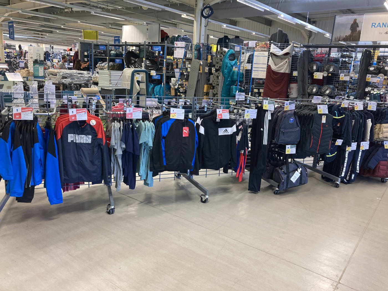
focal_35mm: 28
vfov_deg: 49.7
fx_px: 314
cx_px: 194
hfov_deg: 63.4
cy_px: 146
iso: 80
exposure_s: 1/50
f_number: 1.8
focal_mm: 3.99
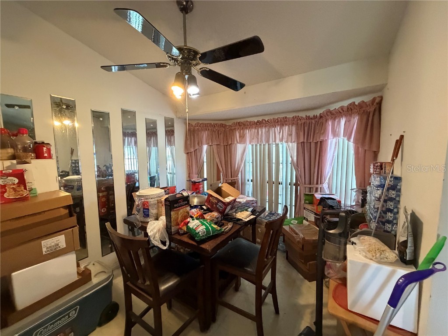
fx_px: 181
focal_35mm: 14
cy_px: 168
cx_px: 224
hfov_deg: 102.1
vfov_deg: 85.7
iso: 800
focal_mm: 2.22
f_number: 2.2
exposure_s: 1/60
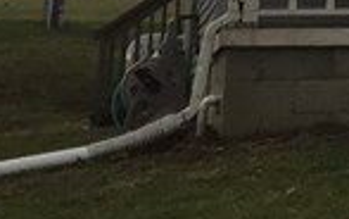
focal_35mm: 214
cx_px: 973
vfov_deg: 5.8
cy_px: -362
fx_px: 2036
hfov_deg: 8.5
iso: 32
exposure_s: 1/599
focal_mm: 4.15
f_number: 2.2
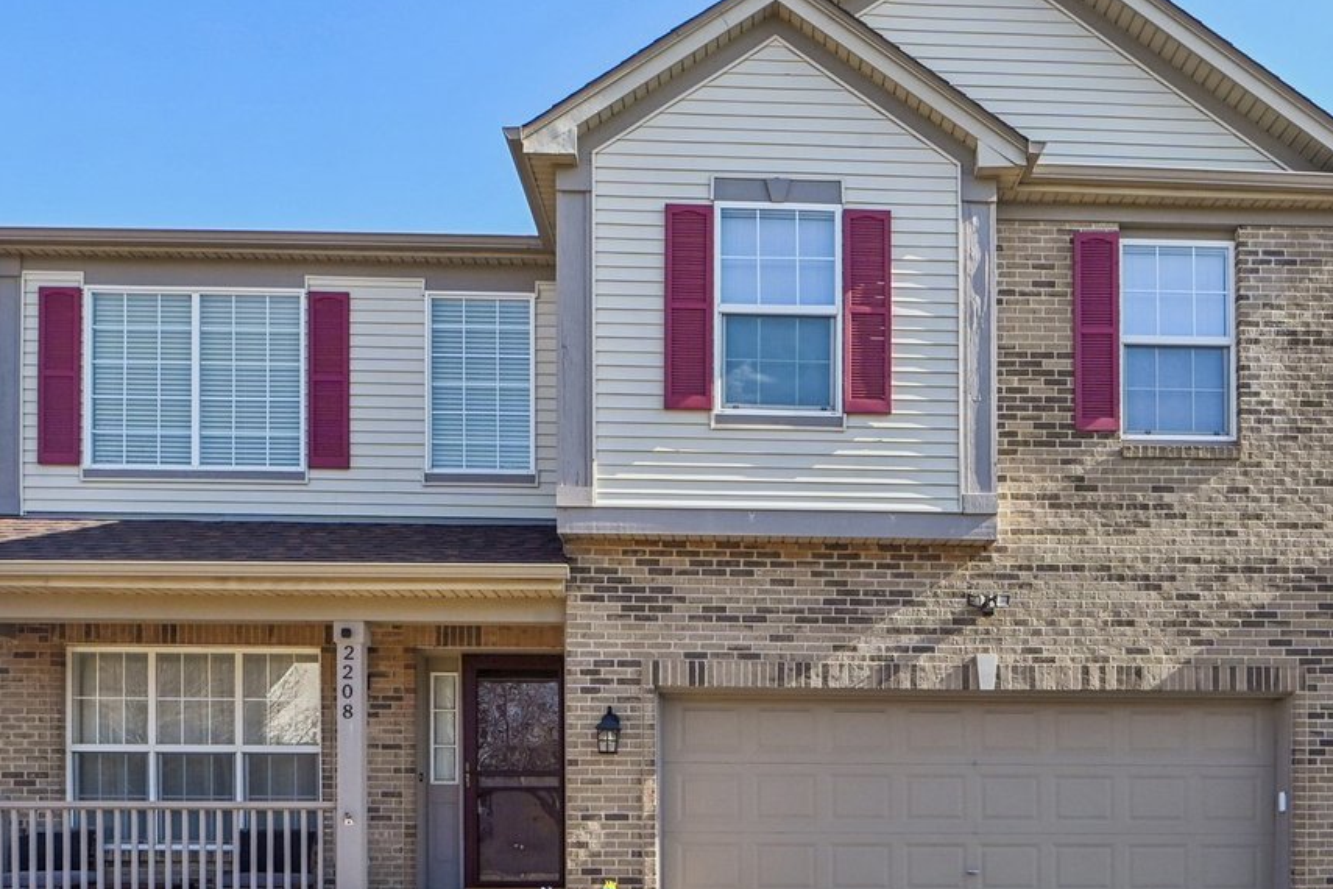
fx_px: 1333
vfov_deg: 36.4
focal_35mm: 36
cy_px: 602
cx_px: 812
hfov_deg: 52.7
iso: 400
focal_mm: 19
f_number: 13
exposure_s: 1/250
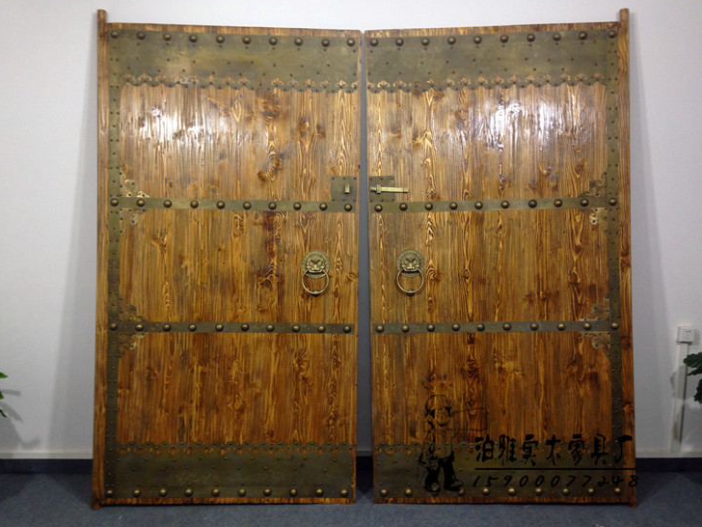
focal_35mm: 34
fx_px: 690
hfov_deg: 54.0
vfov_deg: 41.8
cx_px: 350
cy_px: 260
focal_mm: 4.12
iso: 100
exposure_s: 1/20
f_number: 2.4
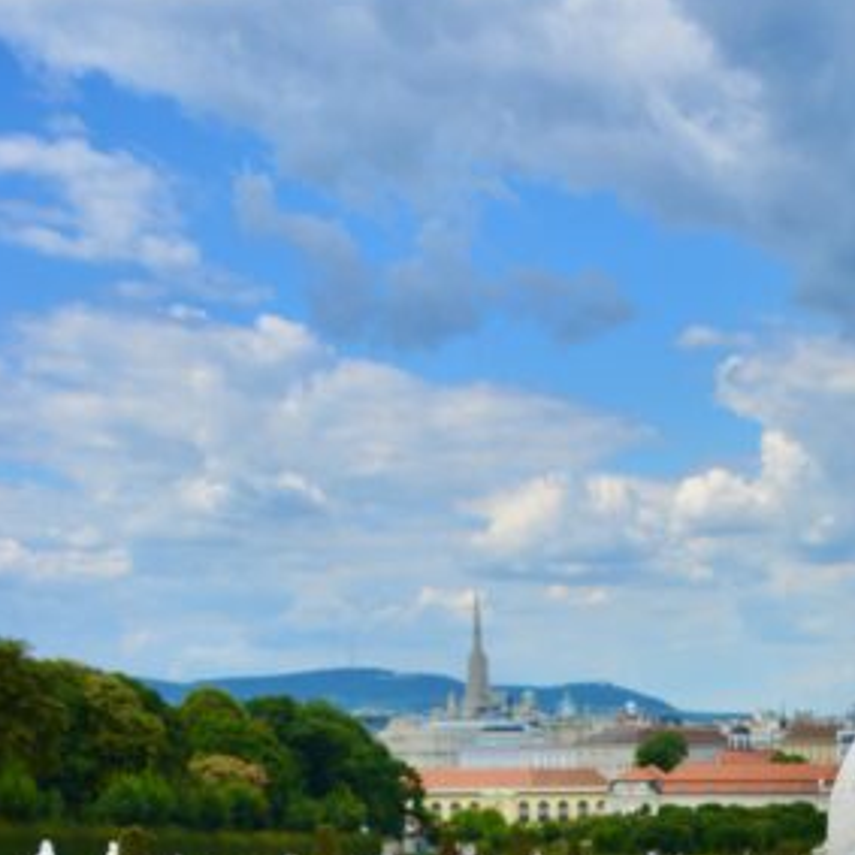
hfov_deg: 19.7
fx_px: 2319
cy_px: 1215
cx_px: 1020
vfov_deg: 18.8
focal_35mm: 83
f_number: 8
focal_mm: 18
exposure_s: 1/250
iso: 100
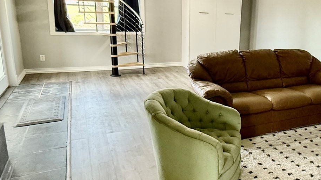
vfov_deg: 36.5
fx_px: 272
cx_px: 227
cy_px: 71
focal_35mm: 32
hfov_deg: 58.8
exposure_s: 1/60
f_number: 2.2
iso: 320
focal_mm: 2.22
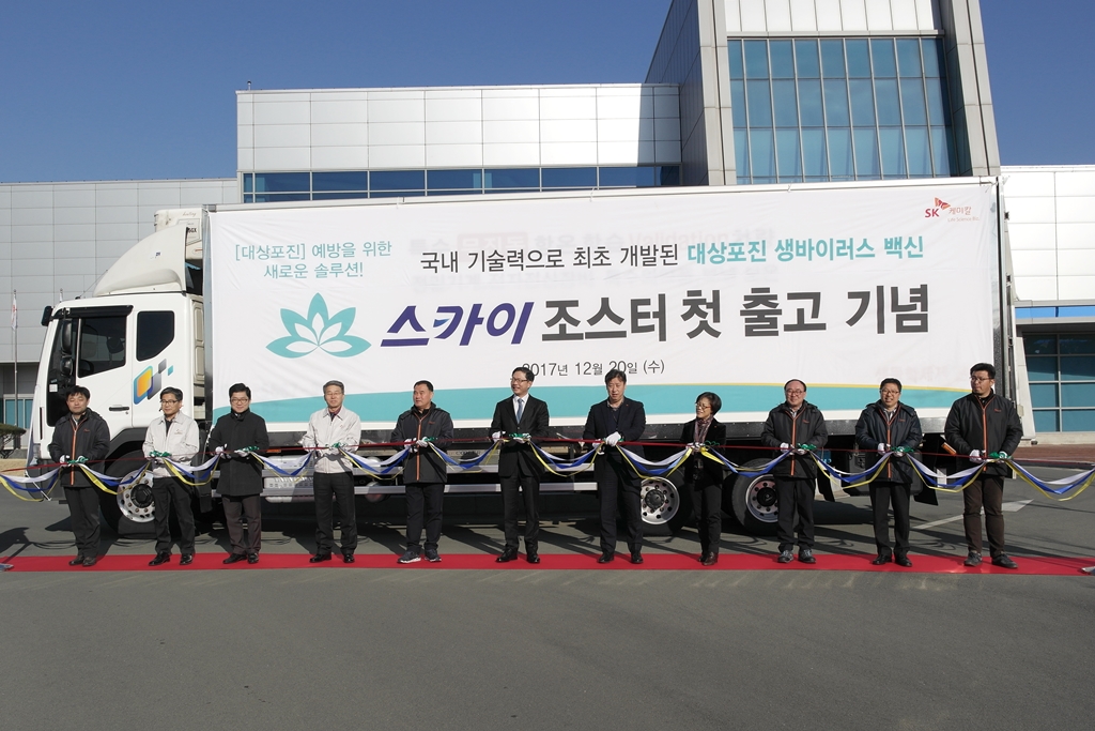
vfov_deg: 40.0
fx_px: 1004
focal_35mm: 33
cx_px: 548
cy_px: 366
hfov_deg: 57.2
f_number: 9
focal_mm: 22
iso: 100
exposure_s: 1/400
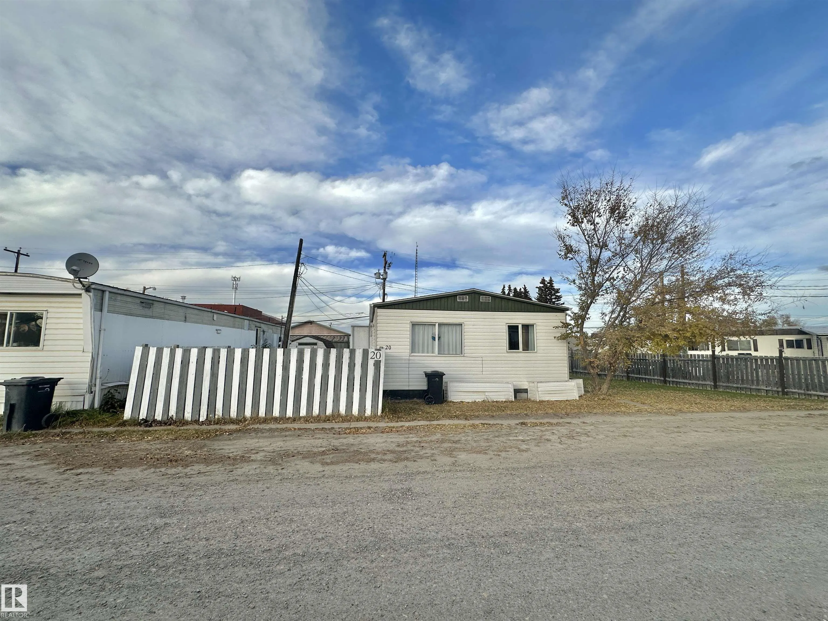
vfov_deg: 85.7
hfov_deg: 102.1
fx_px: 335
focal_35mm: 14
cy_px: 310
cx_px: 414
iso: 40
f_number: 2.2
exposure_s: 1/1319
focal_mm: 2.22
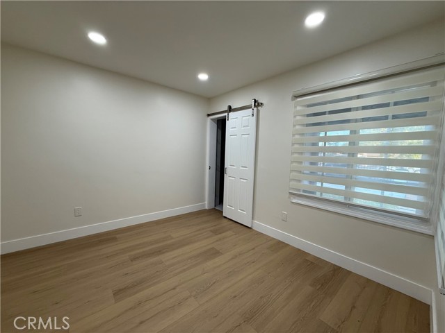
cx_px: 222
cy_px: 166
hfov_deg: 102.1
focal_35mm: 14
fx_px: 180
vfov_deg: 85.7
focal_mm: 2.22
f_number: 2.2
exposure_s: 1/120
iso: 125
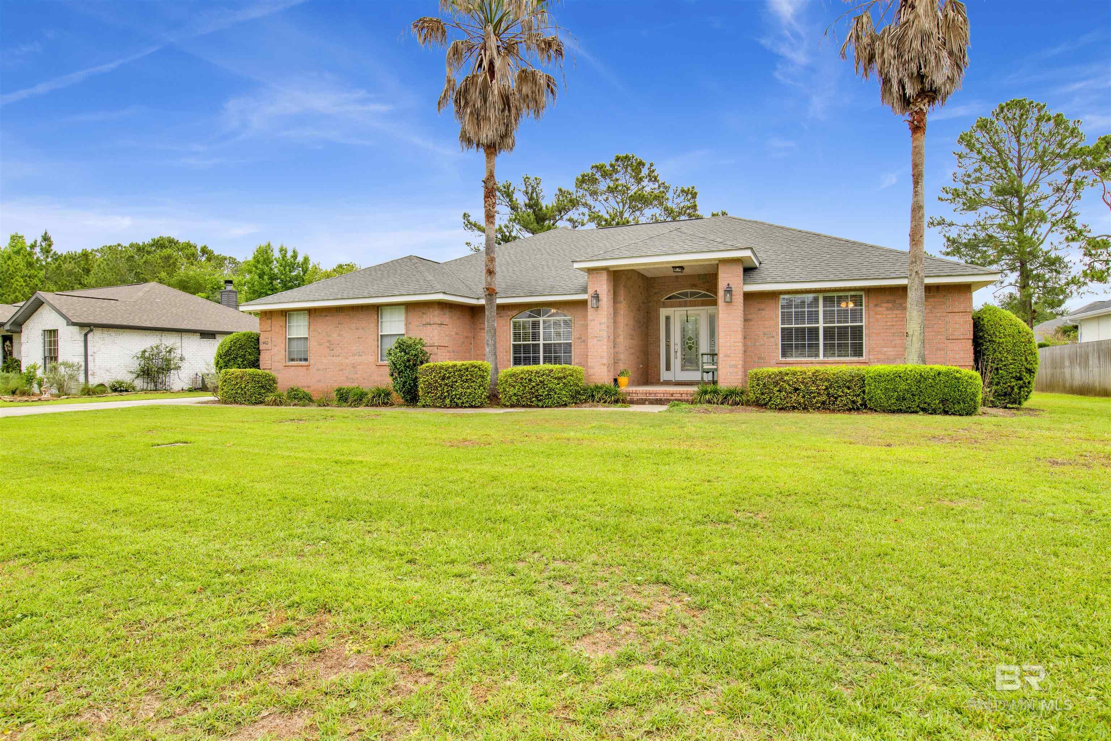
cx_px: 556
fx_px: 586
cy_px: 370
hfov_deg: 86.9
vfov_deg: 64.6
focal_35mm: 19
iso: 200
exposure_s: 1/125
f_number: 11
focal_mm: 19
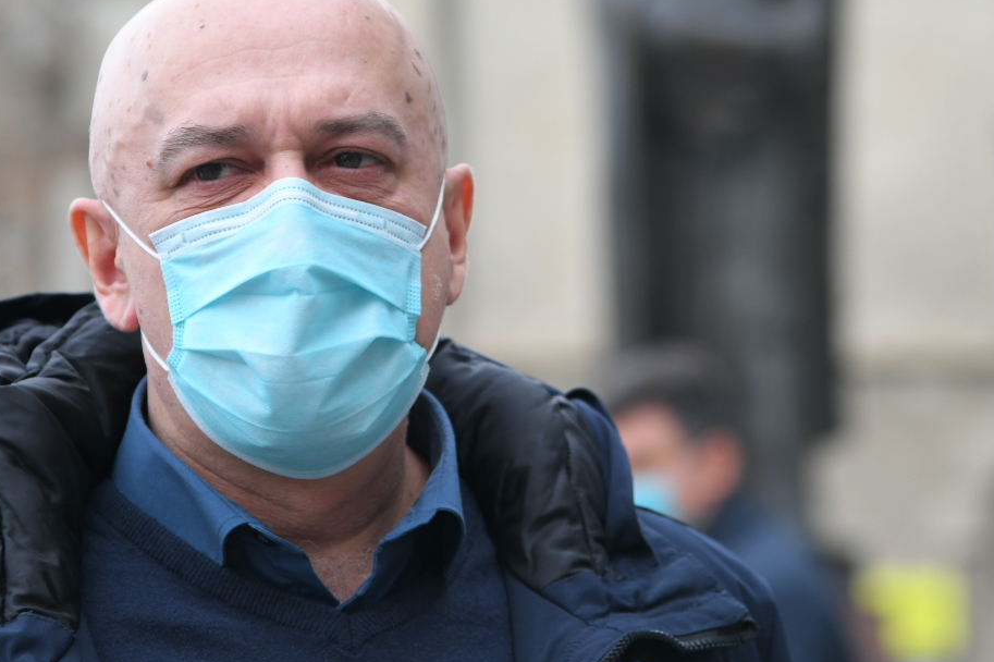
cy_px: 147
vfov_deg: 6.4
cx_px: 526
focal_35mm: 213
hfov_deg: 9.7
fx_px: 5879
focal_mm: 120
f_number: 4
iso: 400
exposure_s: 1/400
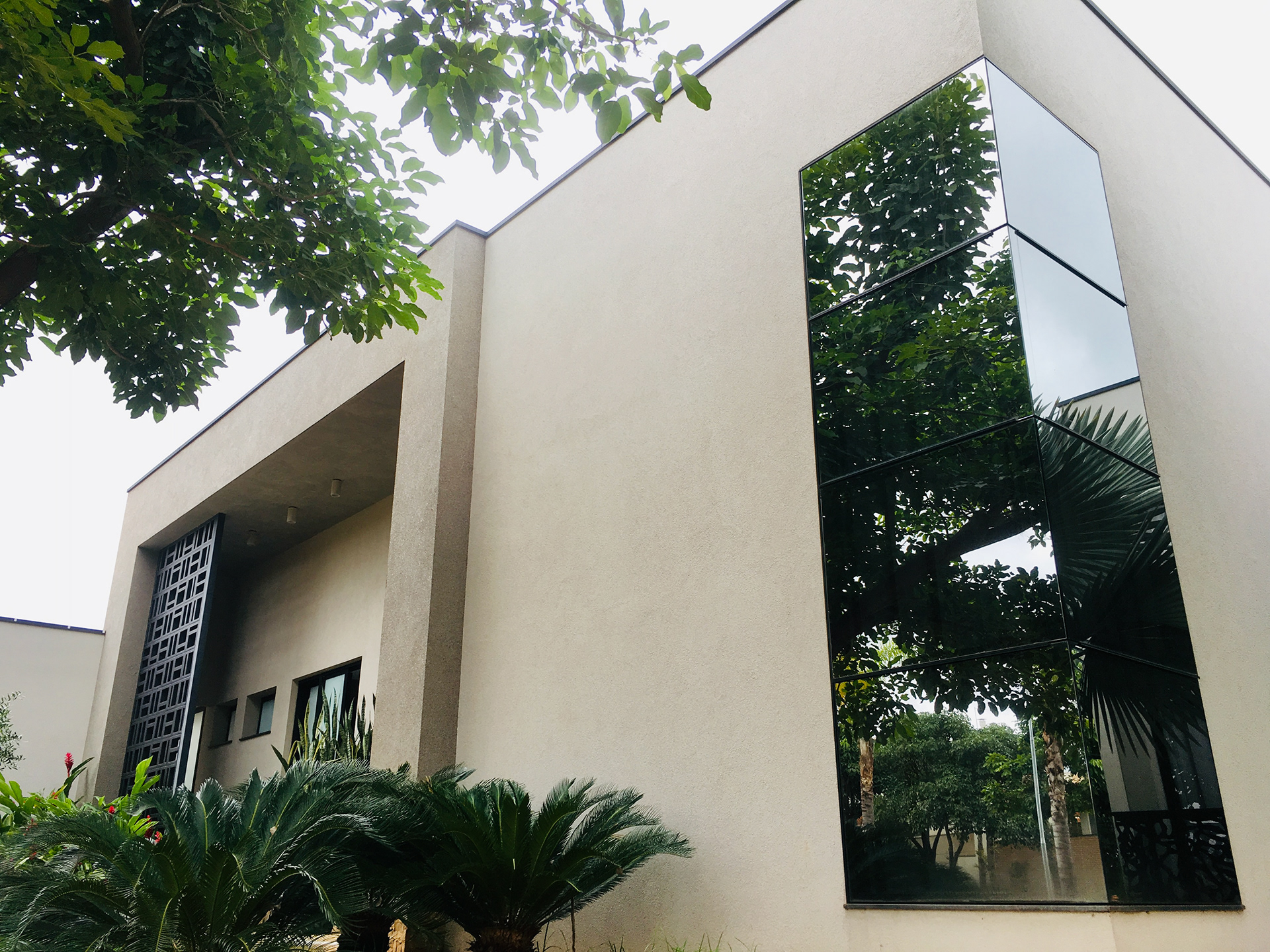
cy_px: 476
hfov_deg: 61.7
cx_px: 635
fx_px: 1064
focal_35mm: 29
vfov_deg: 48.2
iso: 25
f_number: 2.2
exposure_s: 1/279
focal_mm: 4.15
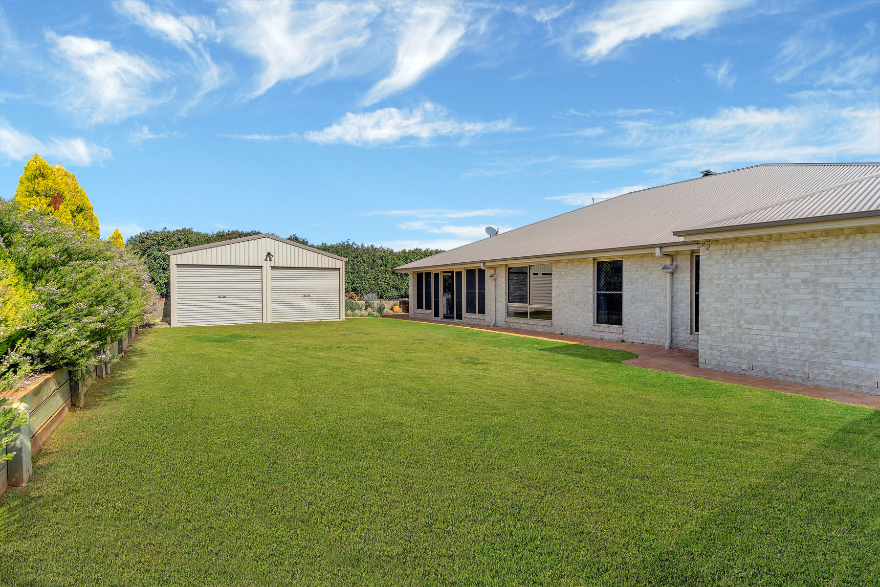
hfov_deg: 96.7
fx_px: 391
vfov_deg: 73.7
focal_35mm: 16
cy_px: 294
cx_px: 440
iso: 100
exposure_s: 1/320
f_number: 8
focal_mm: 16
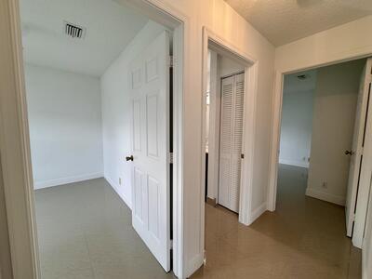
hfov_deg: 102.1
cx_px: 186
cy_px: 140
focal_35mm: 14
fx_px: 150
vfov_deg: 85.7
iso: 80
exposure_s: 1/120
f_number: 2.2
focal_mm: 2.22
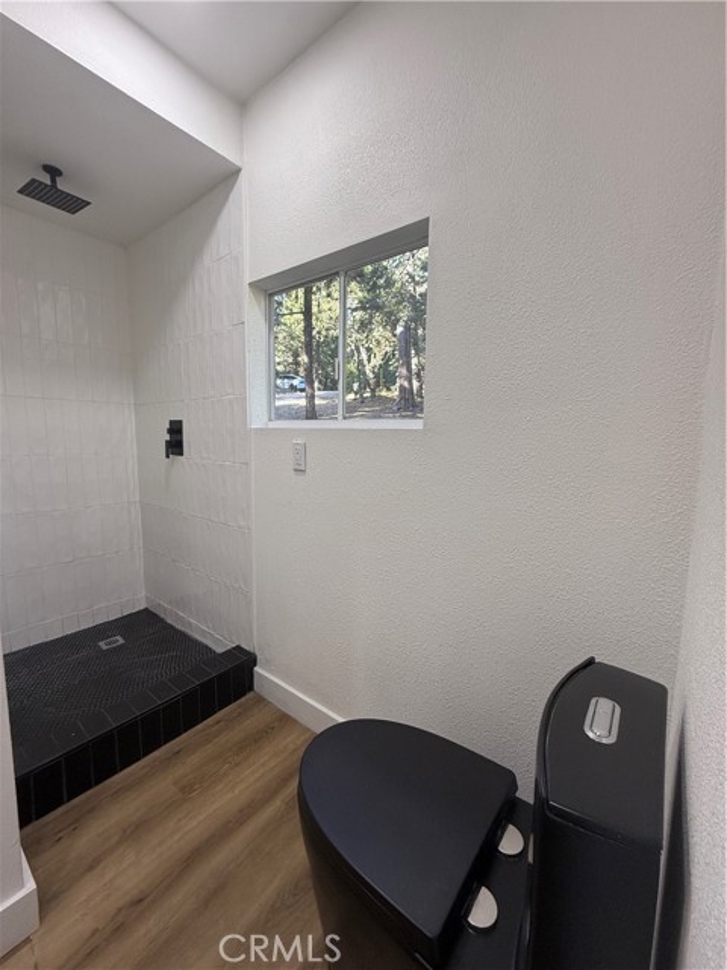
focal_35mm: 14
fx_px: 392
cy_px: 485
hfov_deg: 85.7
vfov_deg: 102.1
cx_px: 364
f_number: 2.2
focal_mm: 2.22
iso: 125
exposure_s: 1/120
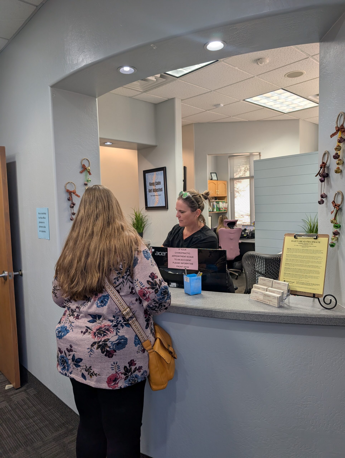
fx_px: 318
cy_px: 229
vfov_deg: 71.5
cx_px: 172
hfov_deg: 56.9
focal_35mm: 24
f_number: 1.68
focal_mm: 6.9
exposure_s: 1/61.8
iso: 71
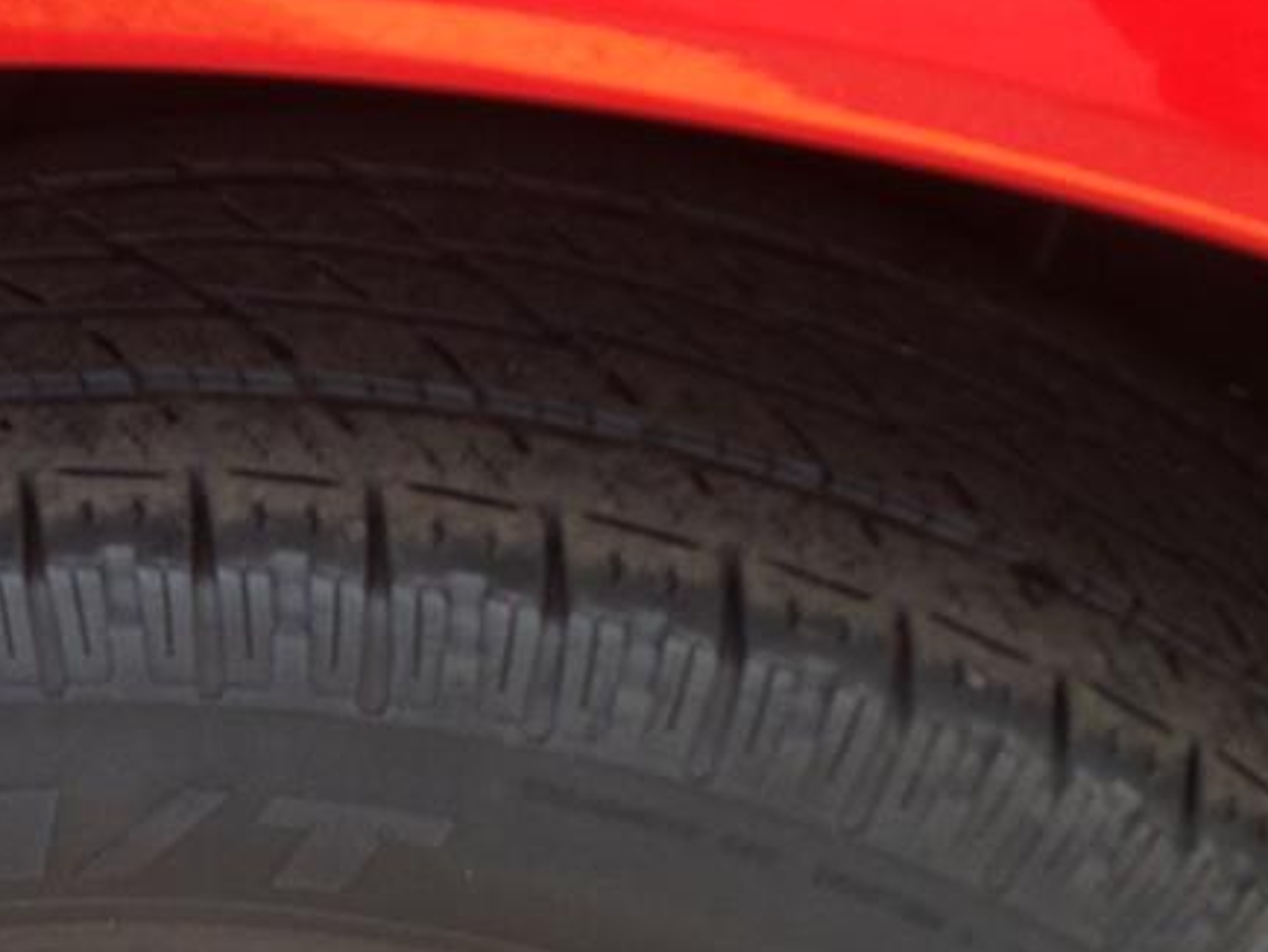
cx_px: 269
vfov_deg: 18.4
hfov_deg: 24.6
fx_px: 2858
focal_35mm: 78
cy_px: 964
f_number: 2.4
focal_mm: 4.13
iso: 50
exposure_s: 1/120
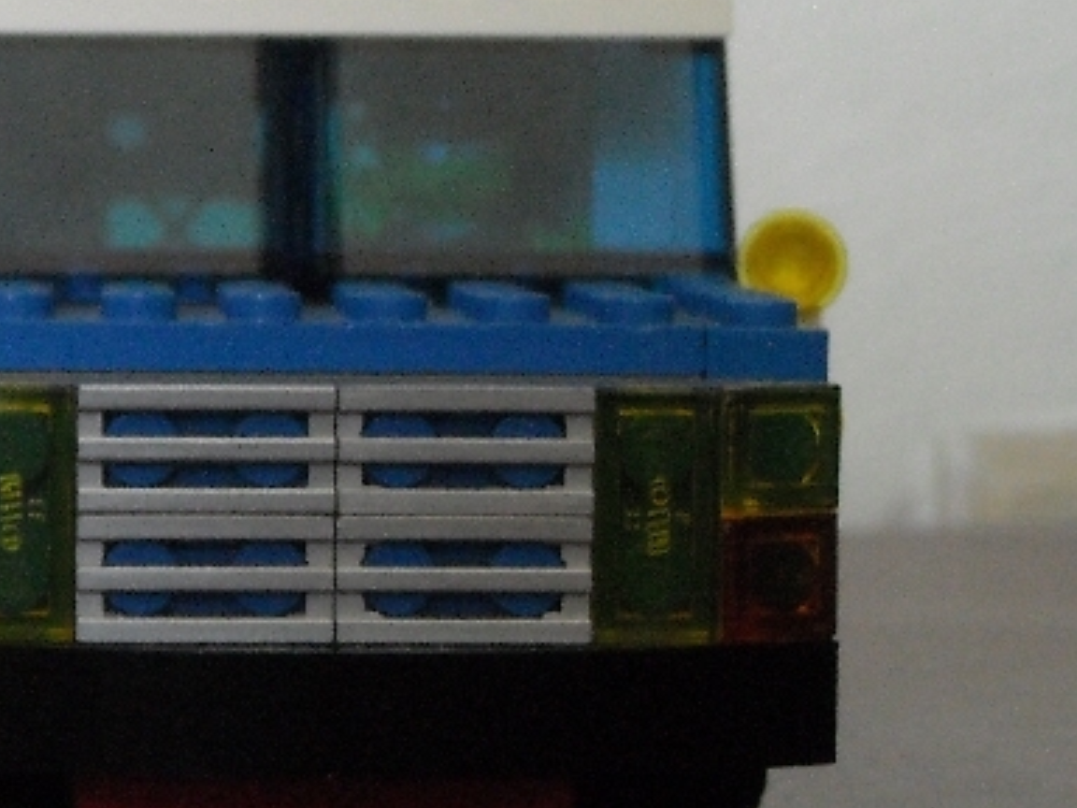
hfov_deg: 11.3
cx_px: 258
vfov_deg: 8.5
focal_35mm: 175
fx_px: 5445
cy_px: 303
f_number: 8.2
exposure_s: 1/60
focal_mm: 13.73
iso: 400
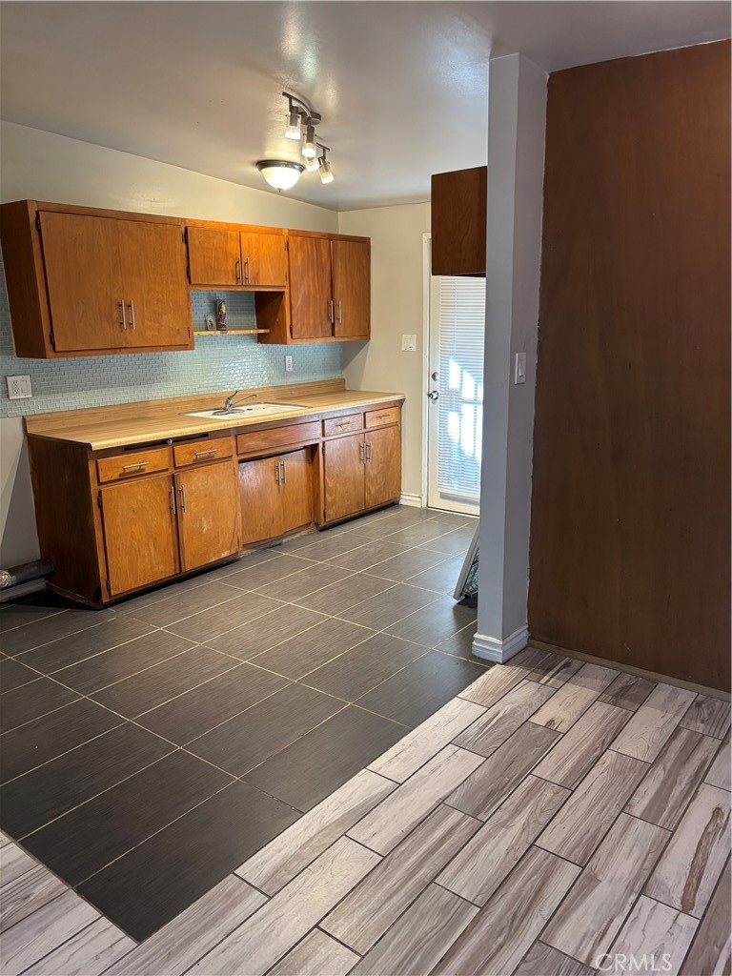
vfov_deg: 67.3
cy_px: 488
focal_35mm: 26
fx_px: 733
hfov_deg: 53.1
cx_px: 366
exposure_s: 1/60
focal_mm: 5.96
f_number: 1.6
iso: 250
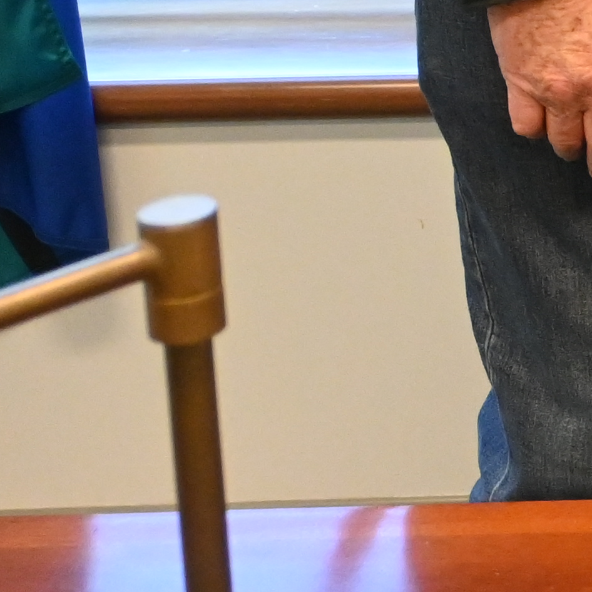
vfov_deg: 9.3
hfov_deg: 8.8
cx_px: 1403
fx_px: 3483
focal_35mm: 180
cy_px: -481
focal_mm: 24
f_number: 4.2
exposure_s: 1/125
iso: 2500
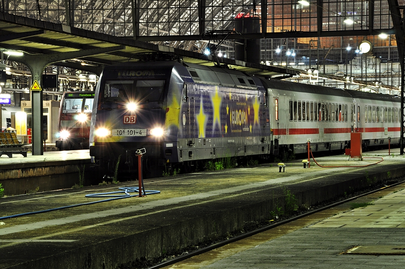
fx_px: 1854
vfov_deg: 8.3
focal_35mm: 165
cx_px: 202
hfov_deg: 12.5
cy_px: 134
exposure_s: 13
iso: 200
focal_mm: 110
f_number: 18
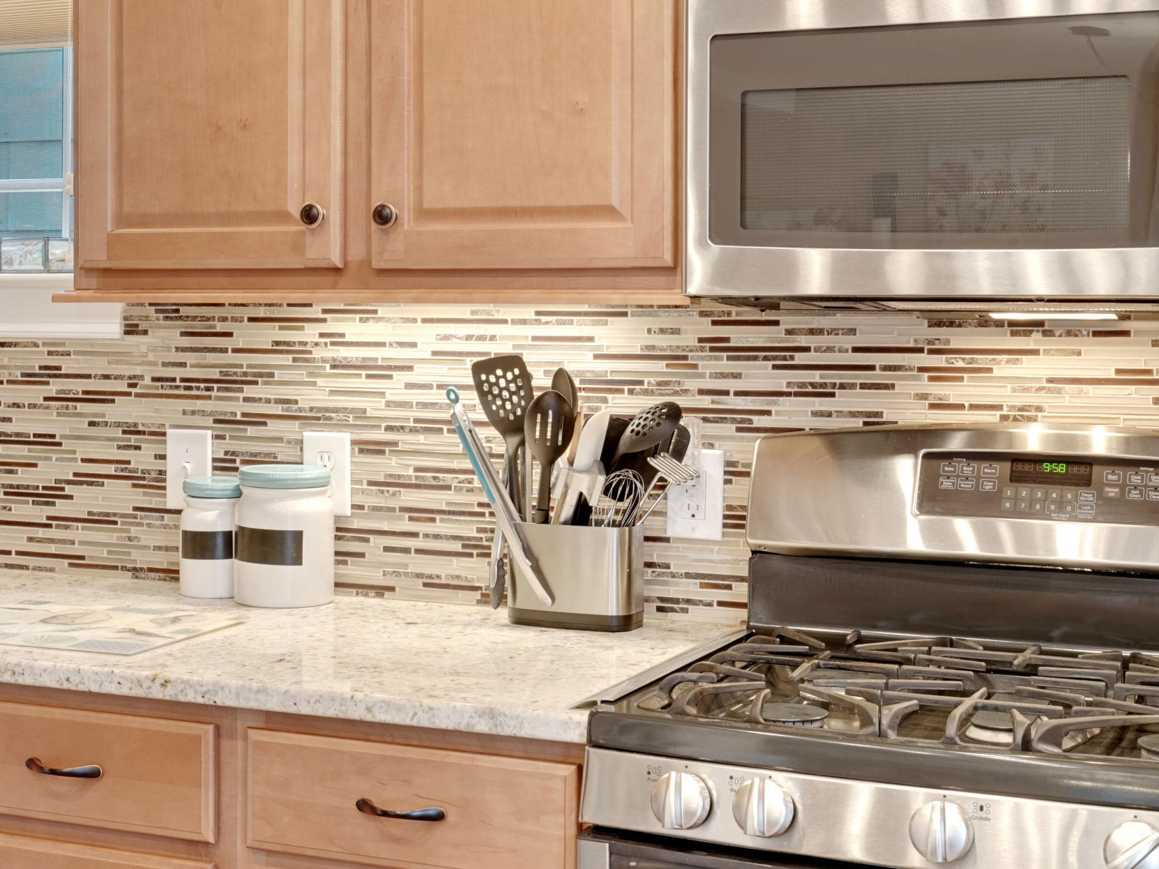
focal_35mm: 59
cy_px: 304
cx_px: 416
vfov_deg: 24.7
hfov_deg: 32.5
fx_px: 1975
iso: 320
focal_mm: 34
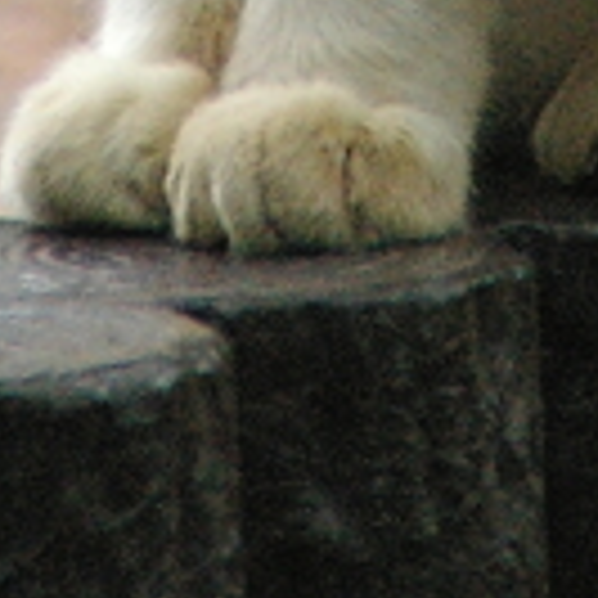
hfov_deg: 0.9
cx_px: 270
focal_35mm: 1965
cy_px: -1129
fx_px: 38405
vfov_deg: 0.9
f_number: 6.3
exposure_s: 1/180
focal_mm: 200
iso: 1600
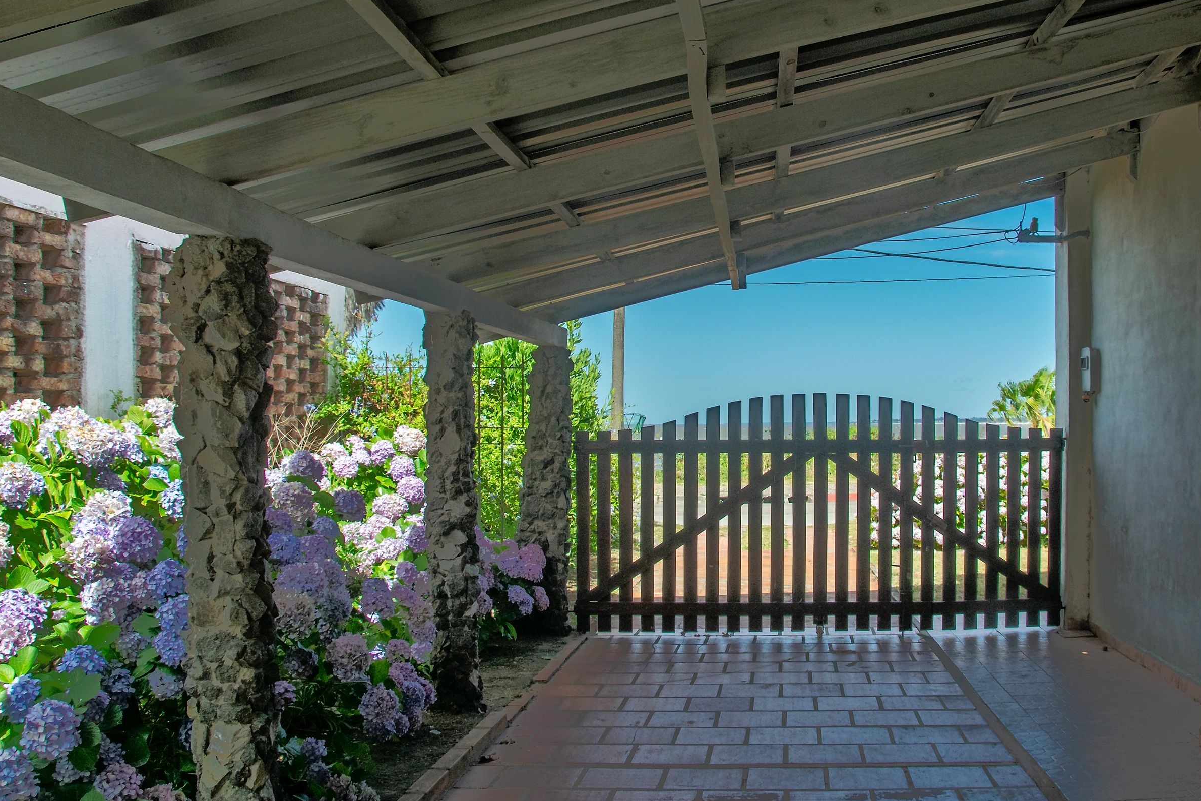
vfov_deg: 45.0
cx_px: 586
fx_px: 967
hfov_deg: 63.6
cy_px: 394
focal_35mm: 29
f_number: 8
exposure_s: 1/500
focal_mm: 18
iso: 400
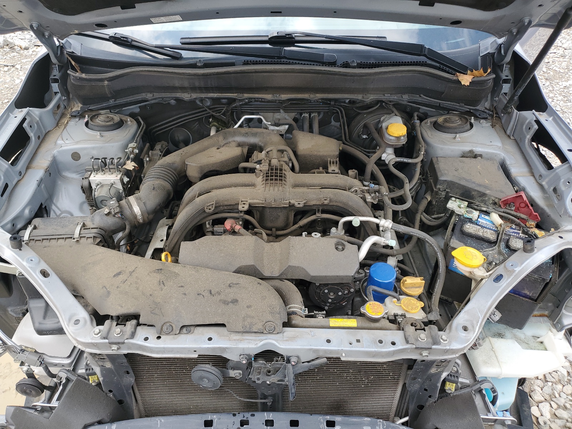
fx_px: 430
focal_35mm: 26
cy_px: 214
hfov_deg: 67.3
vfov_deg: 53.1
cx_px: 286
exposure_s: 1/455
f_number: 1.5
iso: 50
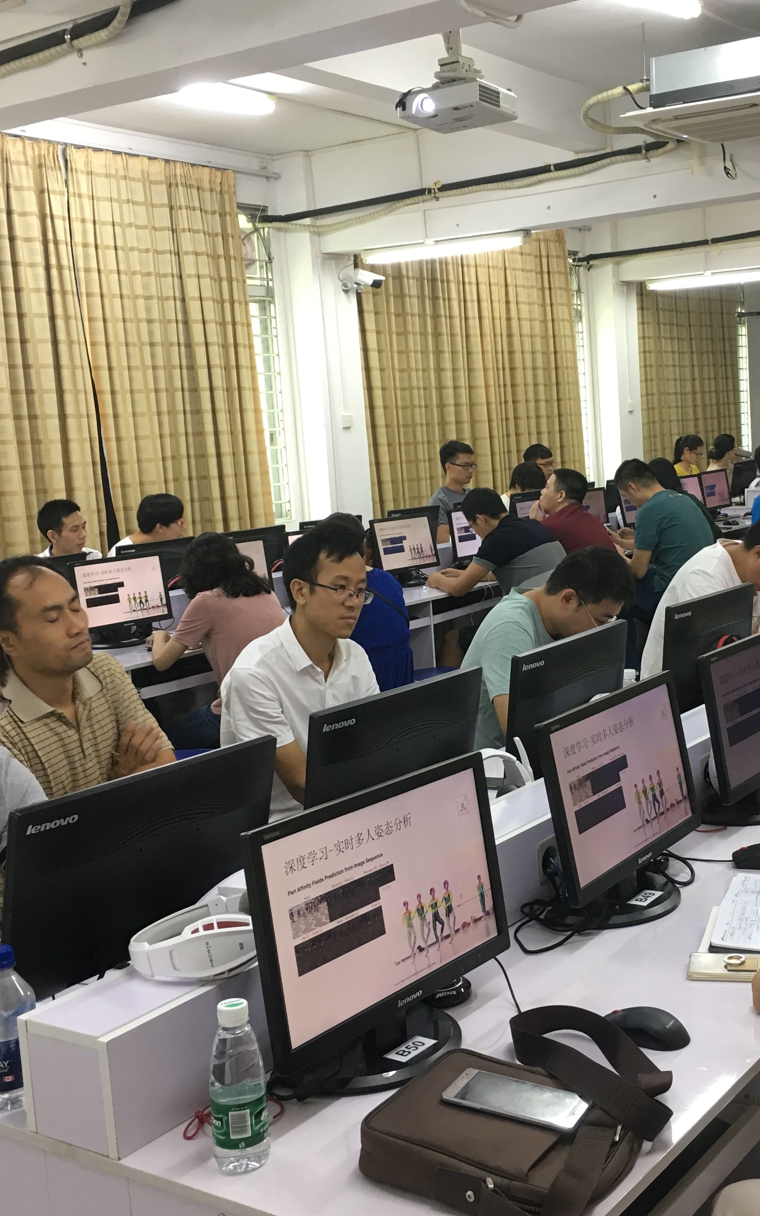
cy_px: 605
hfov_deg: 30.2
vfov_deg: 47.2
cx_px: 530
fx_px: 1392
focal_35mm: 42
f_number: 2.2
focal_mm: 4.15
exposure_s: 1/33
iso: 125
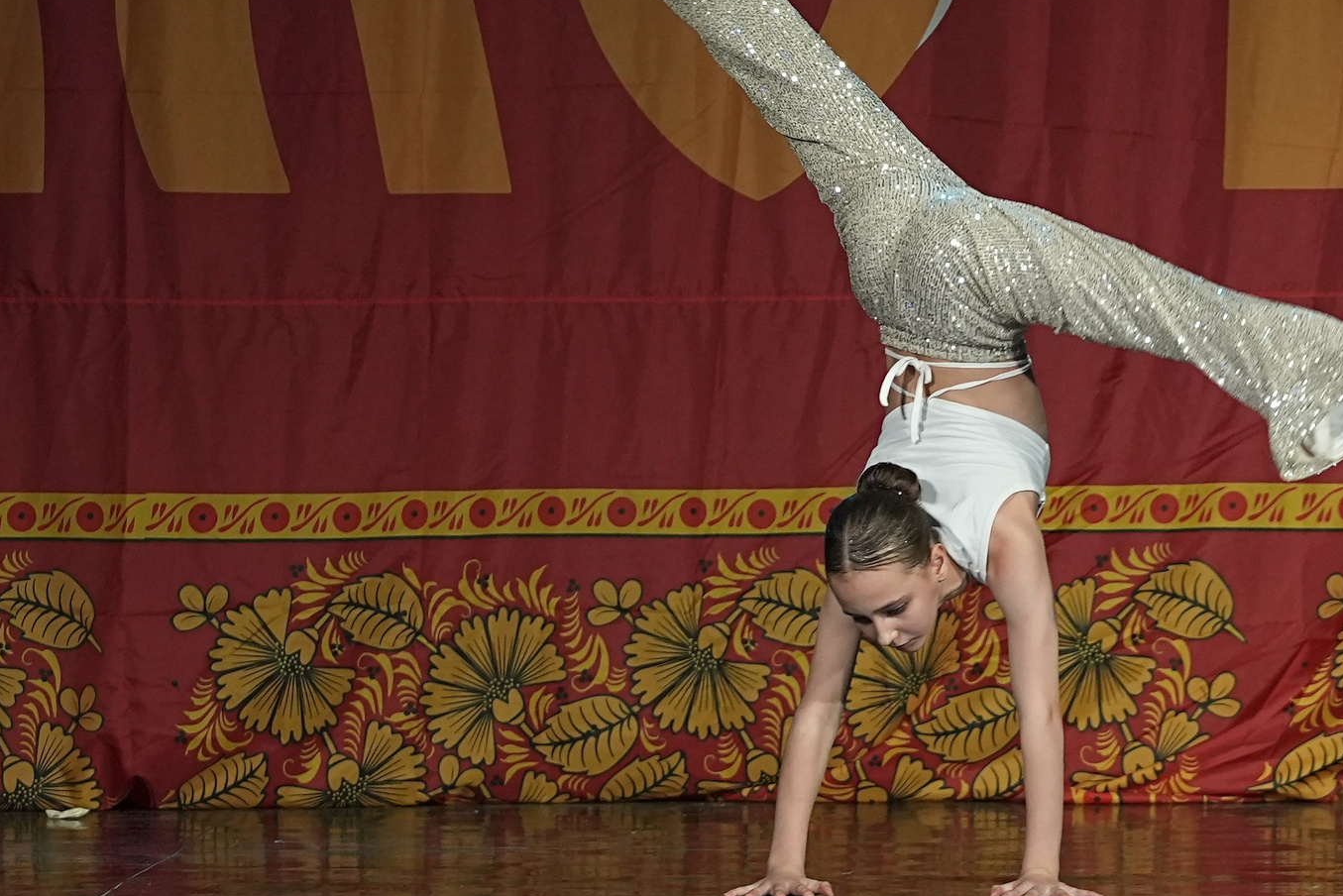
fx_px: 13320
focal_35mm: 357
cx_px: 1014
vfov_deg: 3.9
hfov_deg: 5.8
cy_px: 245
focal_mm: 126
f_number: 4
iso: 2000
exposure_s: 1/400
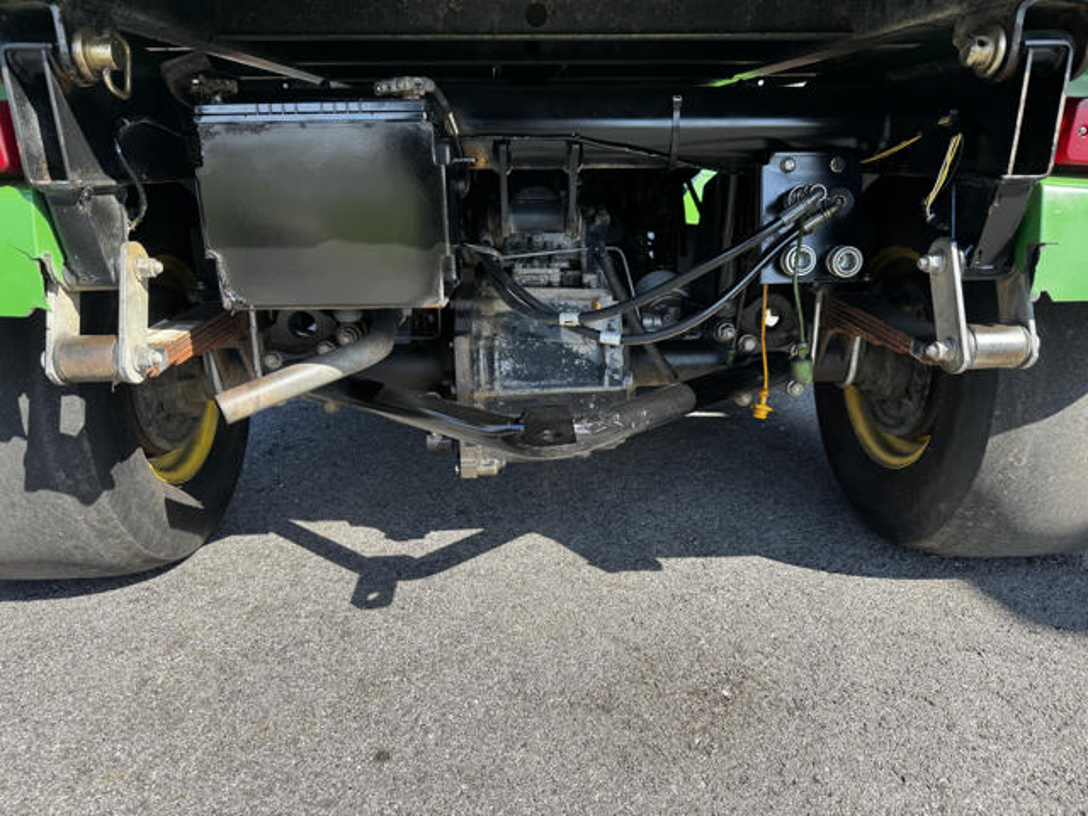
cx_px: 544
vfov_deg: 56.8
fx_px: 754
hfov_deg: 71.6
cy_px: 408
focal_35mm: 24
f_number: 1.78
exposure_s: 1/1131
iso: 80
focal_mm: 6.76
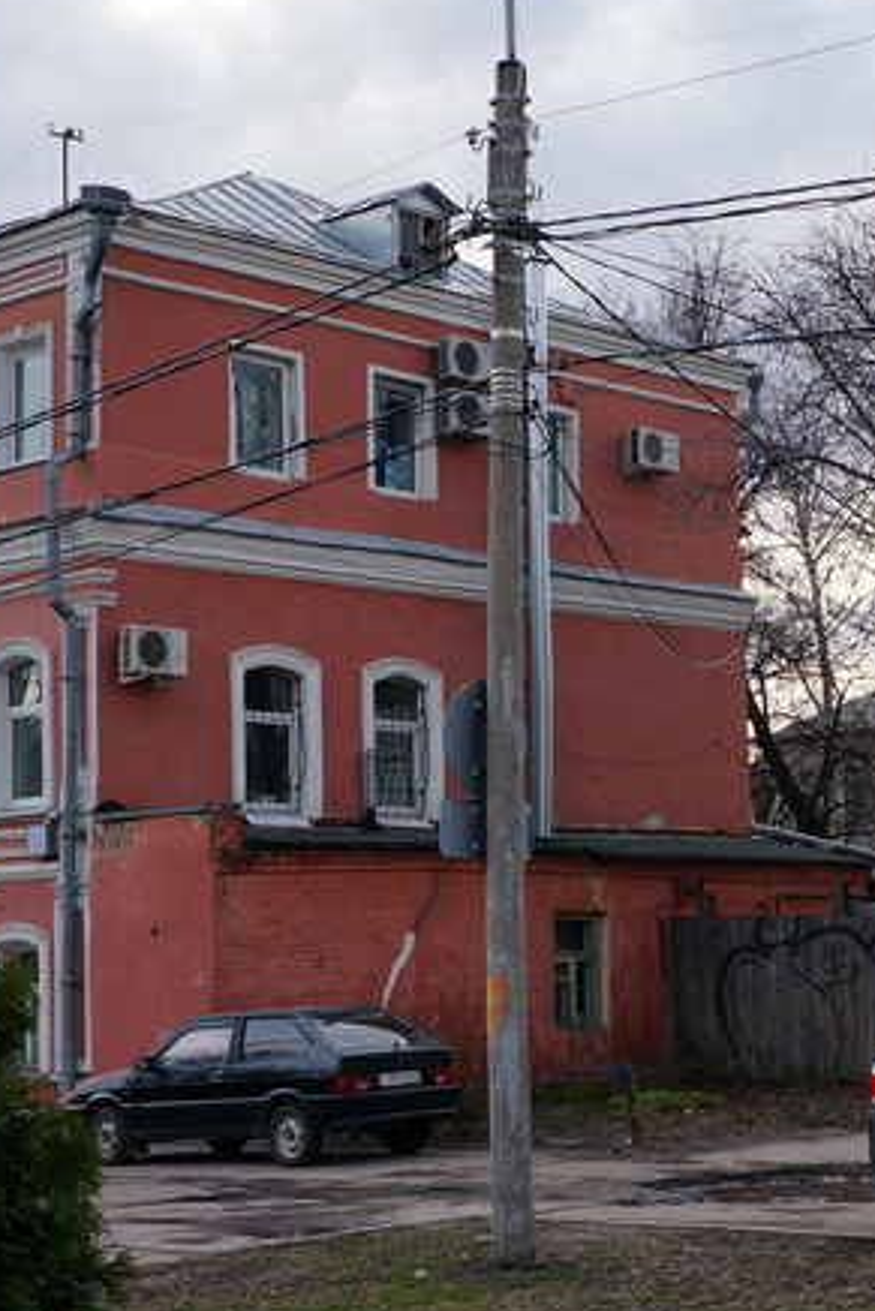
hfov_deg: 19.3
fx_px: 2550
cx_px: 707
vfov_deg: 28.8
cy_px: 708
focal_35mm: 70
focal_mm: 24
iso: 100
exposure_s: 1/125
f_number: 8
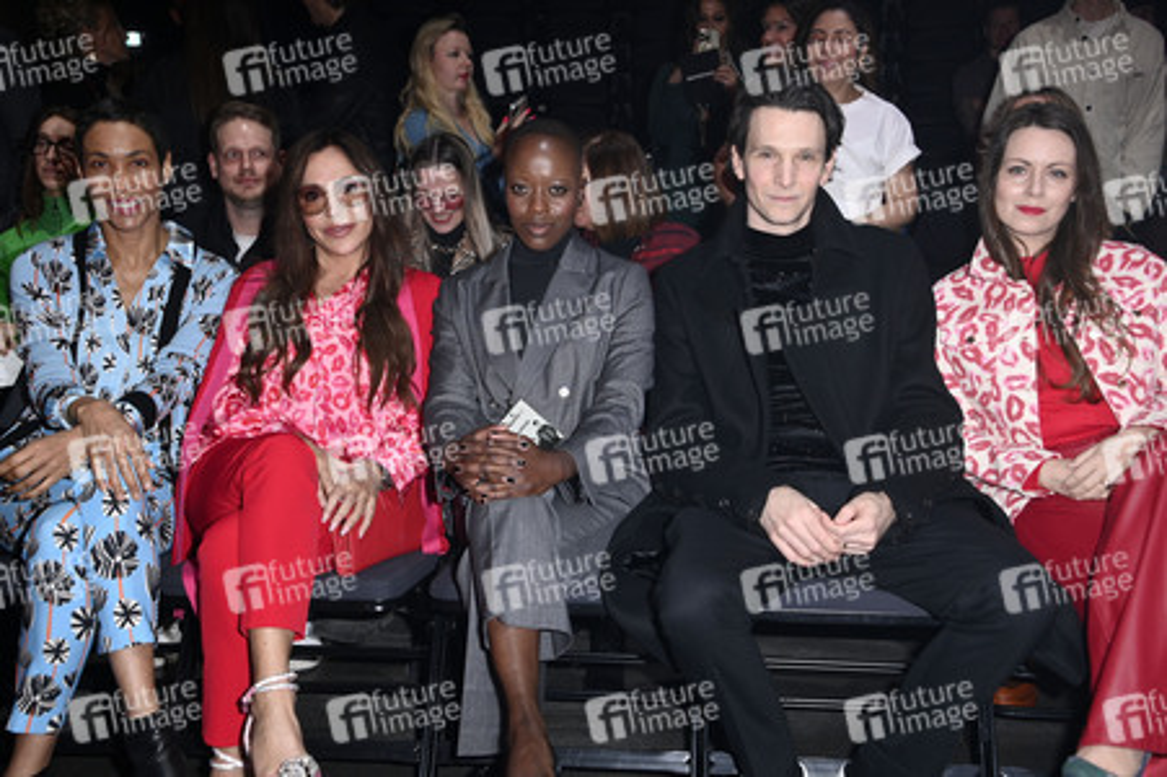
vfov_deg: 30.5
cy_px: 388
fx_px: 1425
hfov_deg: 44.5
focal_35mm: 44
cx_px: 584
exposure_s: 1/80
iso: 1250
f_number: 5.6
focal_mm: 44
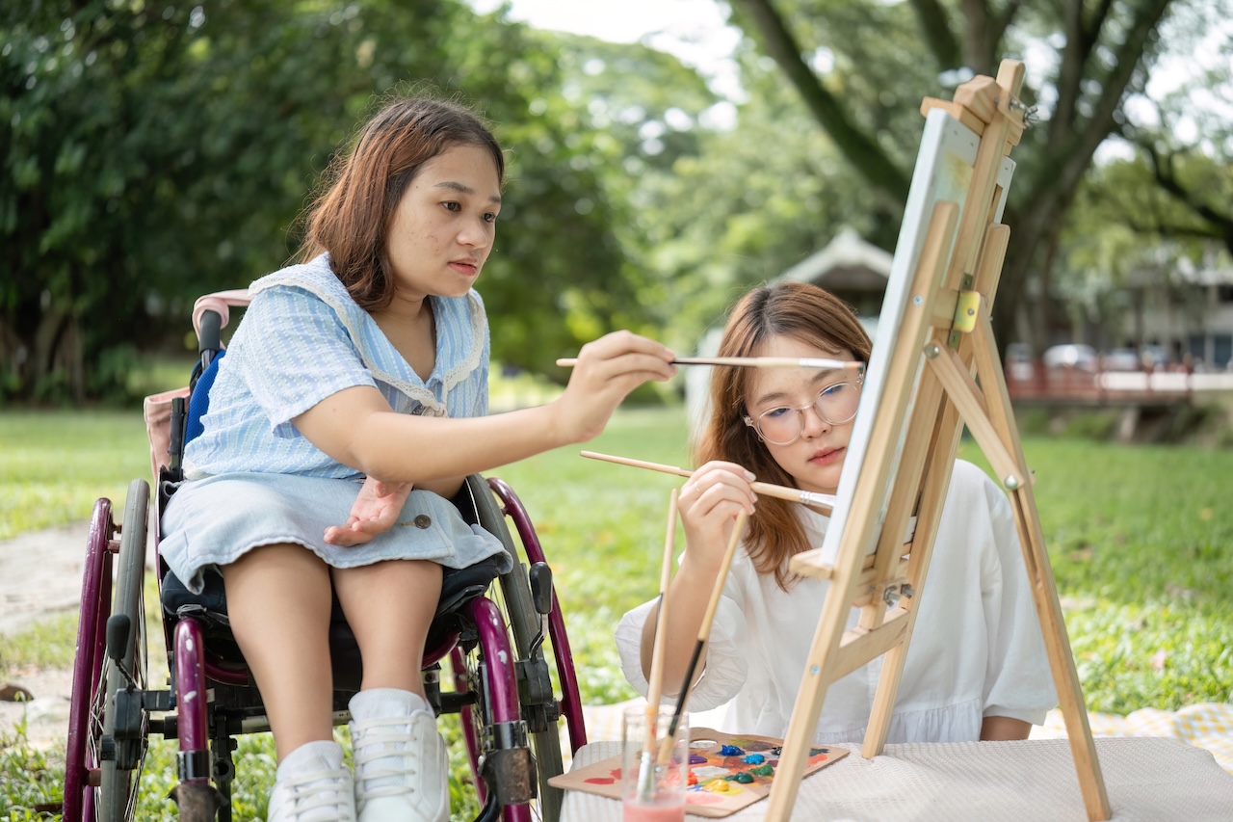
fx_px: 1404
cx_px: 616
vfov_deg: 32.6
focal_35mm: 41
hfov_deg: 47.4
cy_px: 411
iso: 125
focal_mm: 27
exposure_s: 1/1250
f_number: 1.2
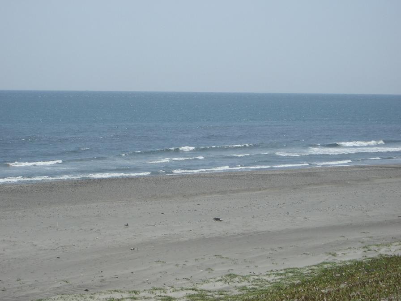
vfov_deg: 14.1
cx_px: 200
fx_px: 1216
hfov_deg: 18.7
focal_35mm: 105
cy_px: 150
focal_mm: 17.4
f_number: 7.7
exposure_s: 1/400
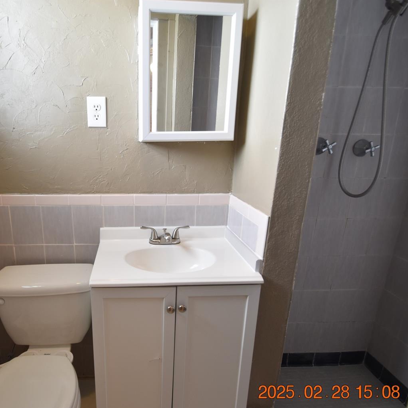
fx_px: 267
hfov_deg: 72.9
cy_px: 211
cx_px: 140
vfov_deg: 74.8
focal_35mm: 20
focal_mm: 10
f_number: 4
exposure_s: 1/60
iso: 400
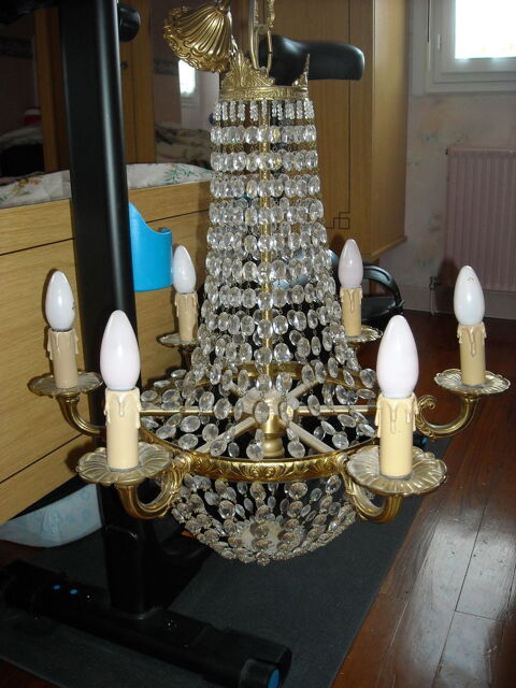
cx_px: 258
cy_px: 344
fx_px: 696
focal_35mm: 35
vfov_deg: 52.6
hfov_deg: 40.7
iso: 200
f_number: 2.8
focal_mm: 5.7
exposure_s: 1/60
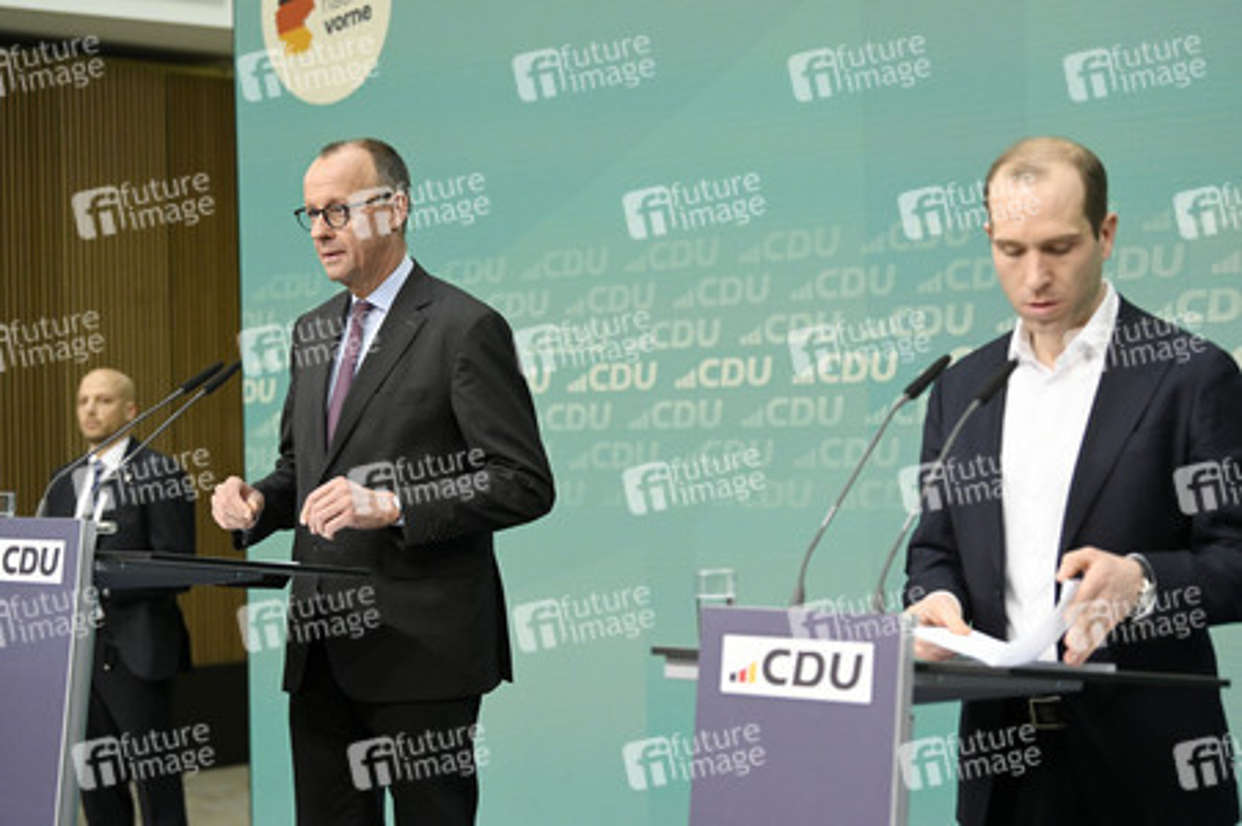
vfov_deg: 18.2
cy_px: 413
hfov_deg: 27.0
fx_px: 2586
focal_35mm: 75
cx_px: 621
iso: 5000
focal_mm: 75
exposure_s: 1/1250
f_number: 3.5
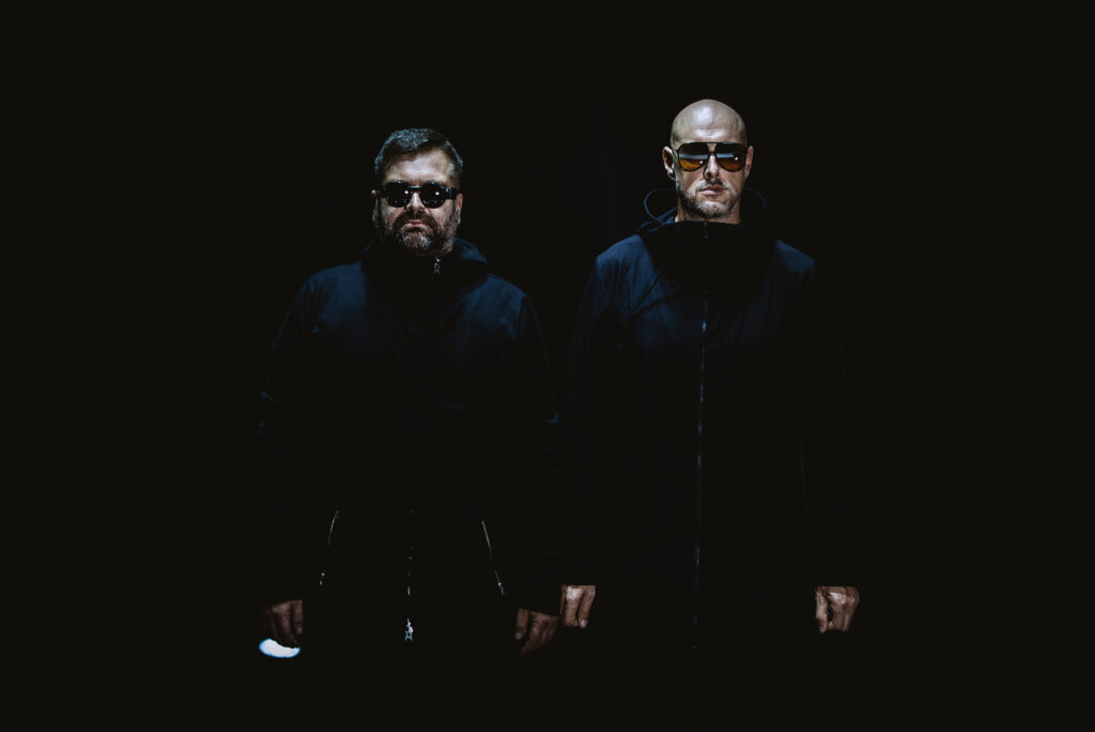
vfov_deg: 16.7
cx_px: 548
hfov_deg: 24.7
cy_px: 366
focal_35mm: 82
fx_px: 2495
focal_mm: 82
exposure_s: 1/80
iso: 500
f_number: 3.5
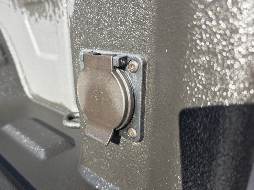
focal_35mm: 30
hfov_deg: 58.9
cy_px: 107
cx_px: 91
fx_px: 220
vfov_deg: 46.7
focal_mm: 6.3
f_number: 1.7
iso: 32
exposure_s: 1/180
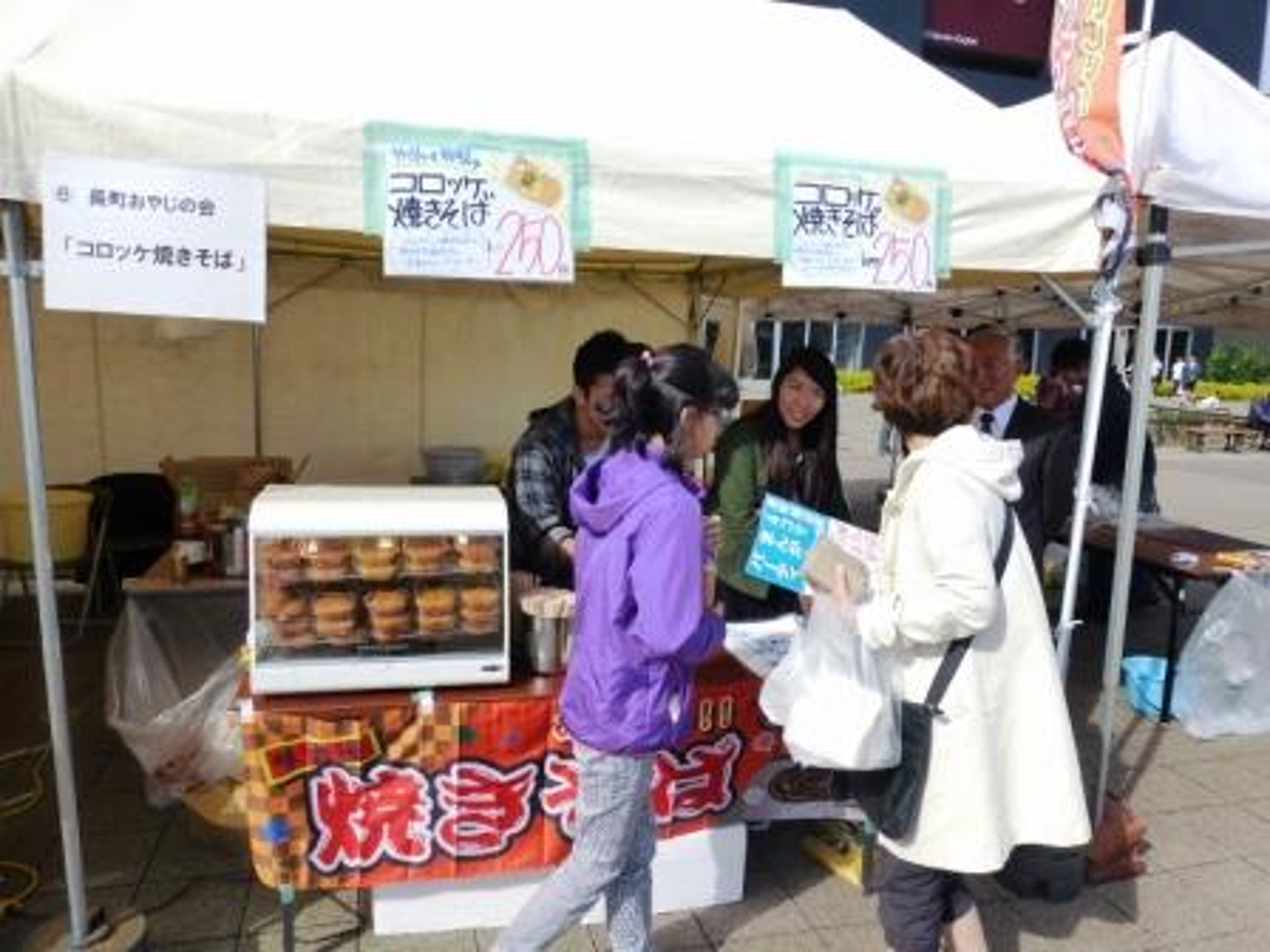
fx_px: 881
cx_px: 635
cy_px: 476
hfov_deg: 71.6
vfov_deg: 56.8
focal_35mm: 24
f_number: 4
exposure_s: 1/500
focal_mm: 4.3
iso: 160
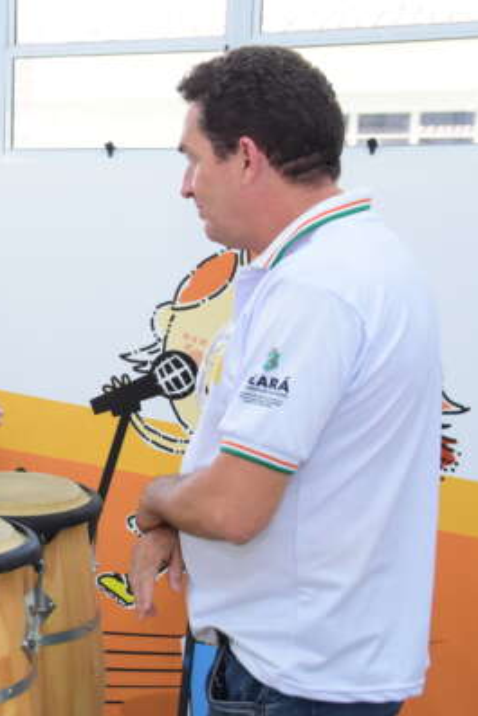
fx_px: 1308
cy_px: 357
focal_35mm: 66
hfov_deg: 19.8
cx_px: -56
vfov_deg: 30.6
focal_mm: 29
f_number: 4.5
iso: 1250
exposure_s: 1/160
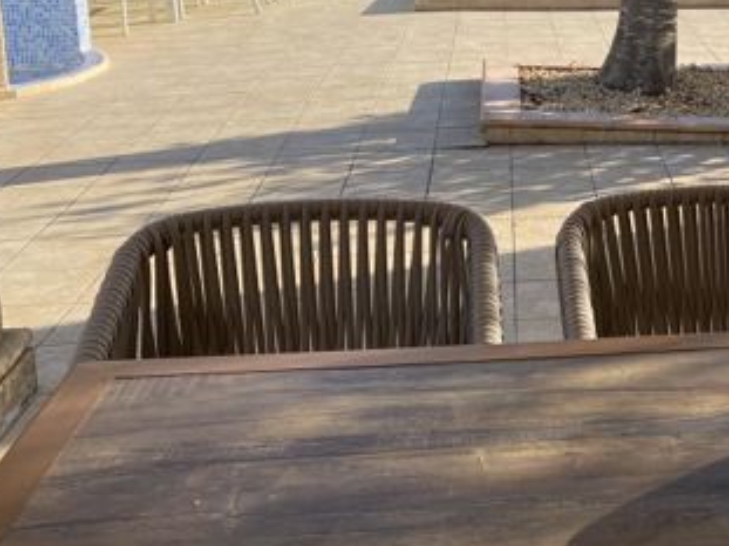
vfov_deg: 24.3
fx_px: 1242
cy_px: 82
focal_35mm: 59
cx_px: 754
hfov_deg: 30.1
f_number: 1.8
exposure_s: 1/1206
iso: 32
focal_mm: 4.25
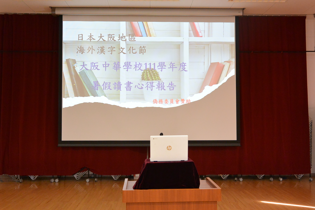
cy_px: 105
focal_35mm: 35
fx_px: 306
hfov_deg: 54.4
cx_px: 158
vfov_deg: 37.9
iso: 800
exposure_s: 1/100
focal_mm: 13
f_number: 3.8
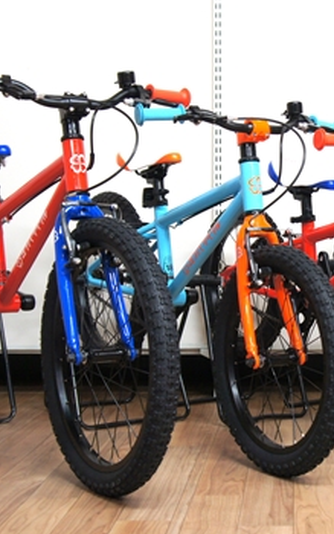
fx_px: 990
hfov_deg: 18.7
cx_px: 329
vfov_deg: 30.2
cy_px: 269
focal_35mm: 68
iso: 500
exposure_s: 1/40
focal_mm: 26
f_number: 4
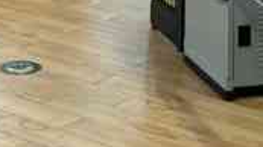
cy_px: -219
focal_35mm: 153
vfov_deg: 7.4
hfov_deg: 14.1
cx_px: 122
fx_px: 1066
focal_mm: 4.25
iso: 160
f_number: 1.8
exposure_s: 1/60
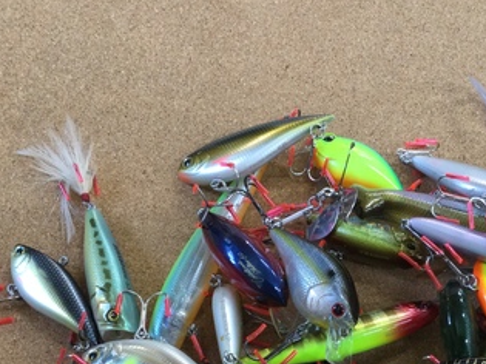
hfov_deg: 31.9
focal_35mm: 59
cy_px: 335
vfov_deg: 24.0
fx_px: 828
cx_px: 381
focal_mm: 3.3
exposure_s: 1/30
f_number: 2.4
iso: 64
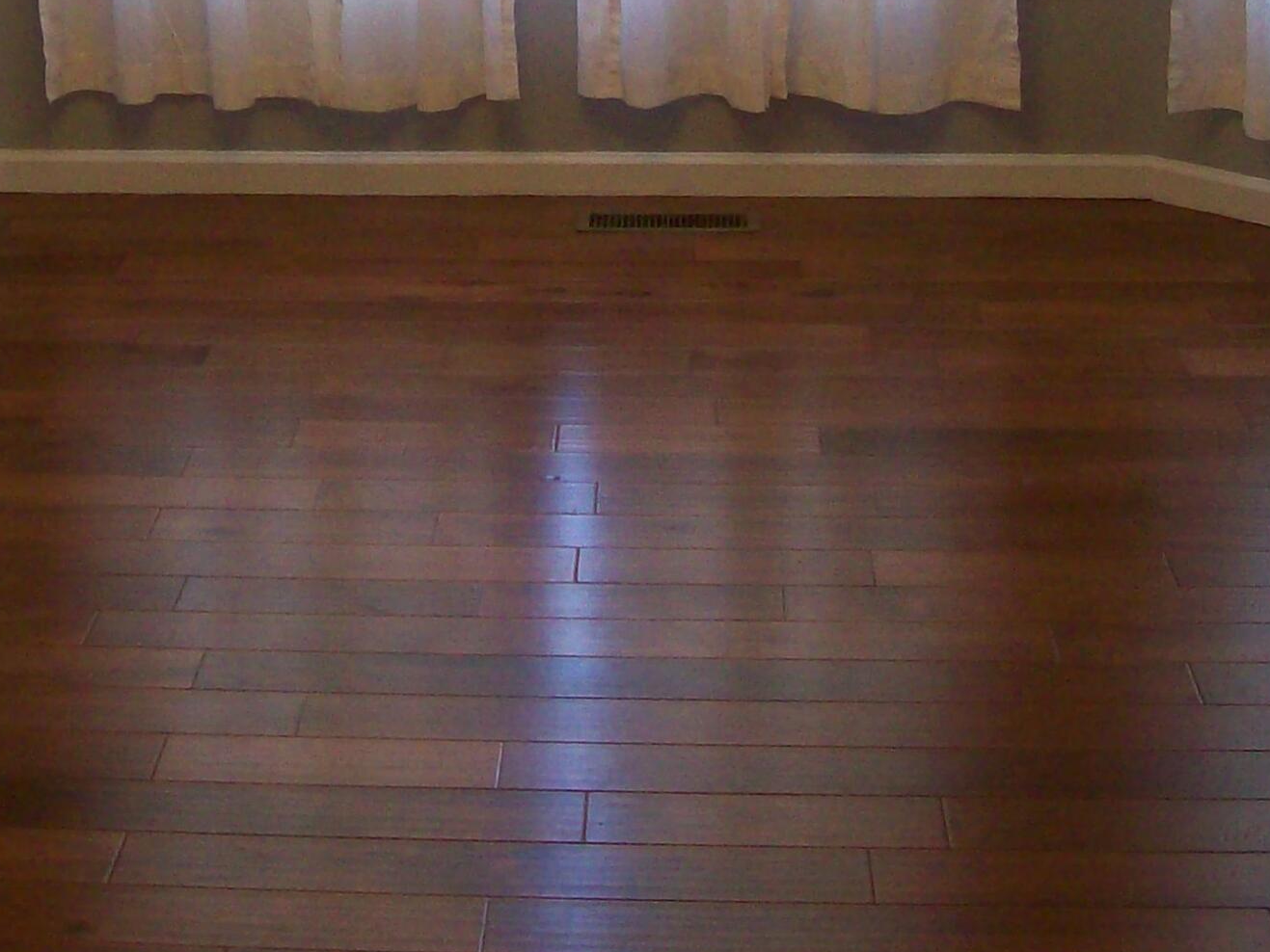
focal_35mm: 82
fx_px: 3009
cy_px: -21
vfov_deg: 17.5
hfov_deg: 23.7
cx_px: 382
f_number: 2.7
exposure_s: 1/42.9
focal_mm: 6
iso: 160
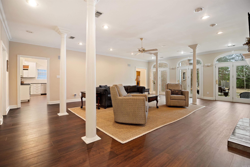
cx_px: 125
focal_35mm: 16
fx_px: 111
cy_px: 84
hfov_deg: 96.7
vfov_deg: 73.7
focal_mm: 16
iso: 1250
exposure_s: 1/6
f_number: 5.6
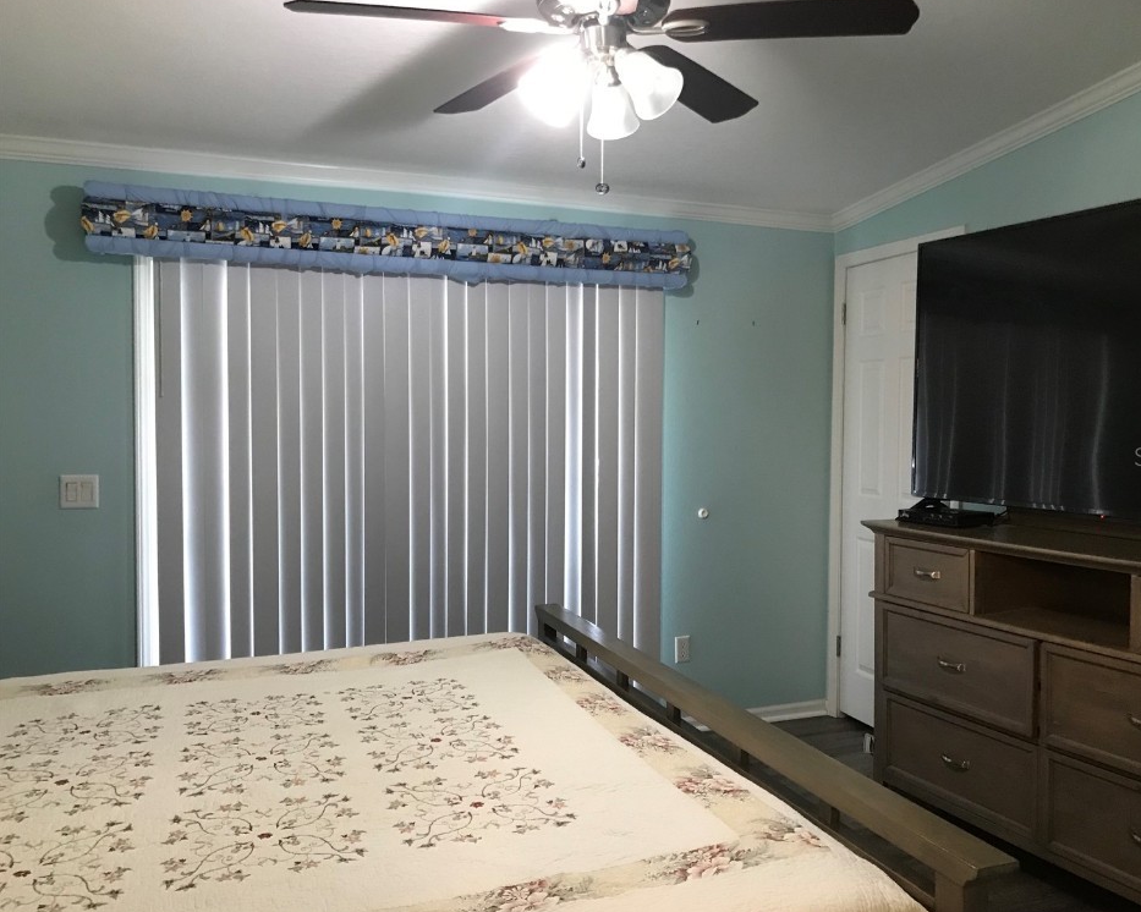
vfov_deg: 48.5
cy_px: 456
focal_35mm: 30
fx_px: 1013
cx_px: 624
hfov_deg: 58.7
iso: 50
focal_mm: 3.99
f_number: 1.8
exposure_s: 1/15
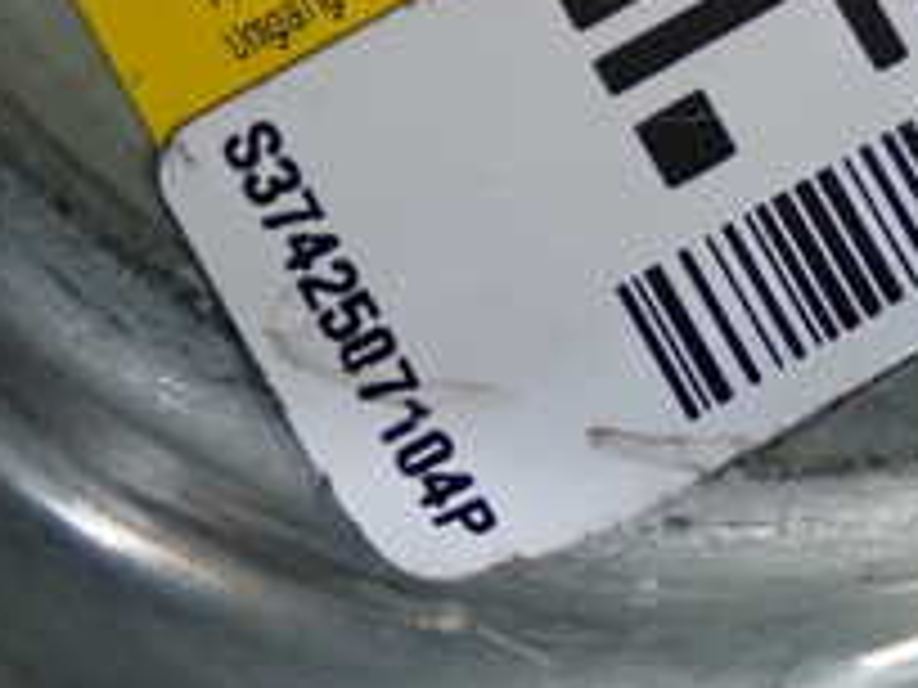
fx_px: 3898
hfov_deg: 13.4
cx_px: 747
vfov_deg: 9.9
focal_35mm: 147
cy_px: -229
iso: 250
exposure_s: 1/50
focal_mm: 9.01
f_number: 3.2
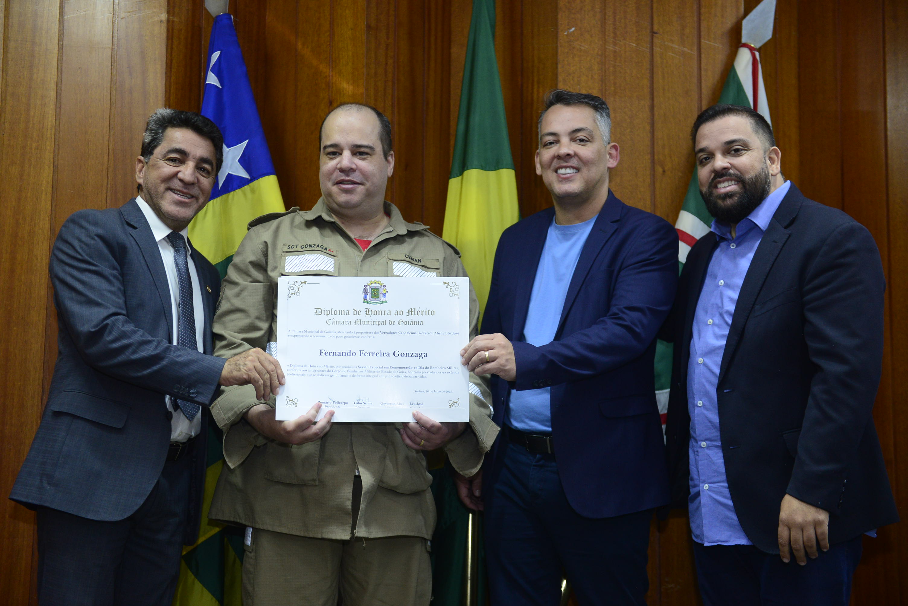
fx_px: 1388
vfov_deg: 24.6
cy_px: 303
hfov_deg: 36.2
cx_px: 454
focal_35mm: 55
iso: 2000
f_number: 4
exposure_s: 1/125
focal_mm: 55
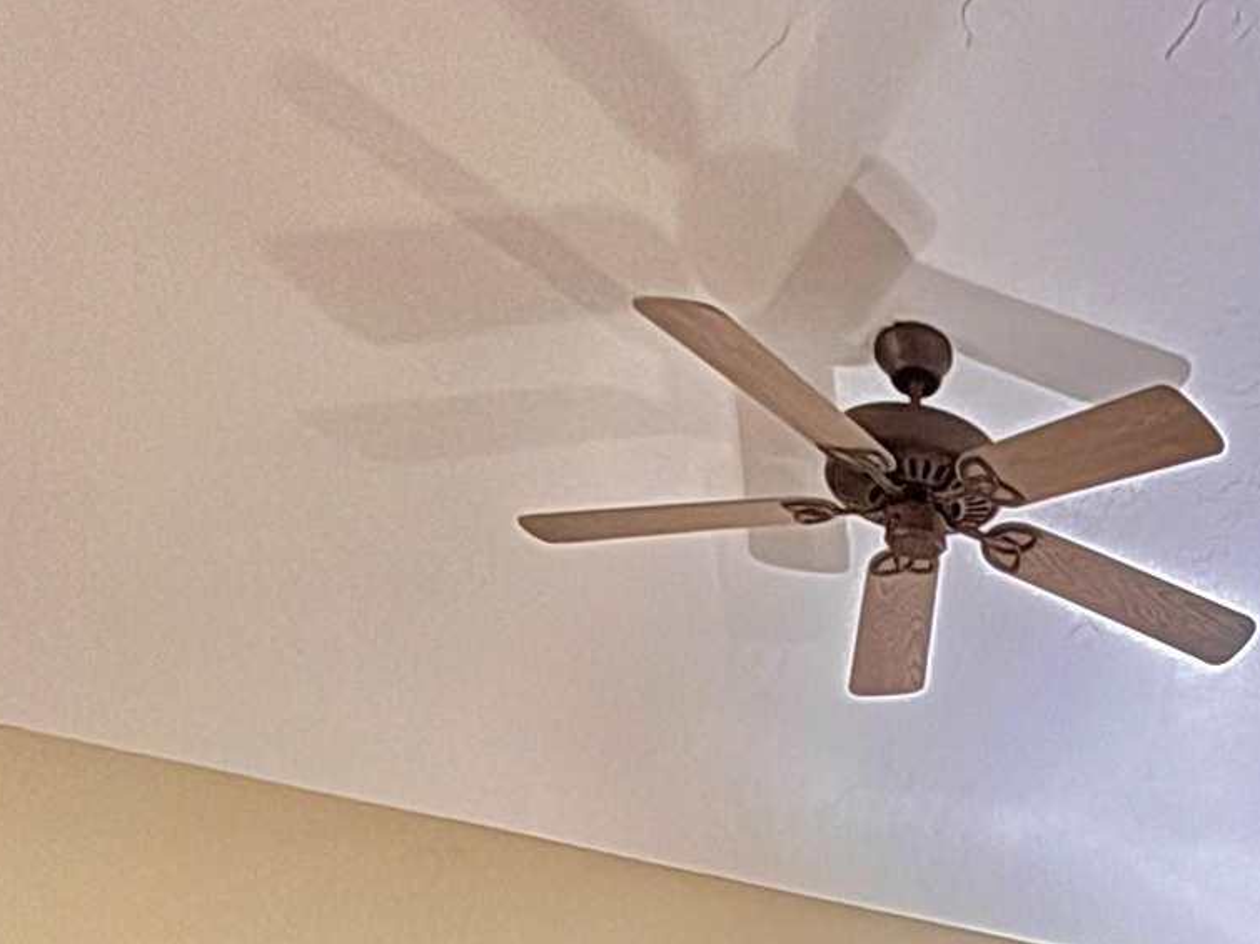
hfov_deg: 29.3
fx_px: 2074
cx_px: 1499
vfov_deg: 20.0
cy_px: 1613
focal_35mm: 57
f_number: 2.2
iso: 640
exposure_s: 1/15
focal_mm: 2.22
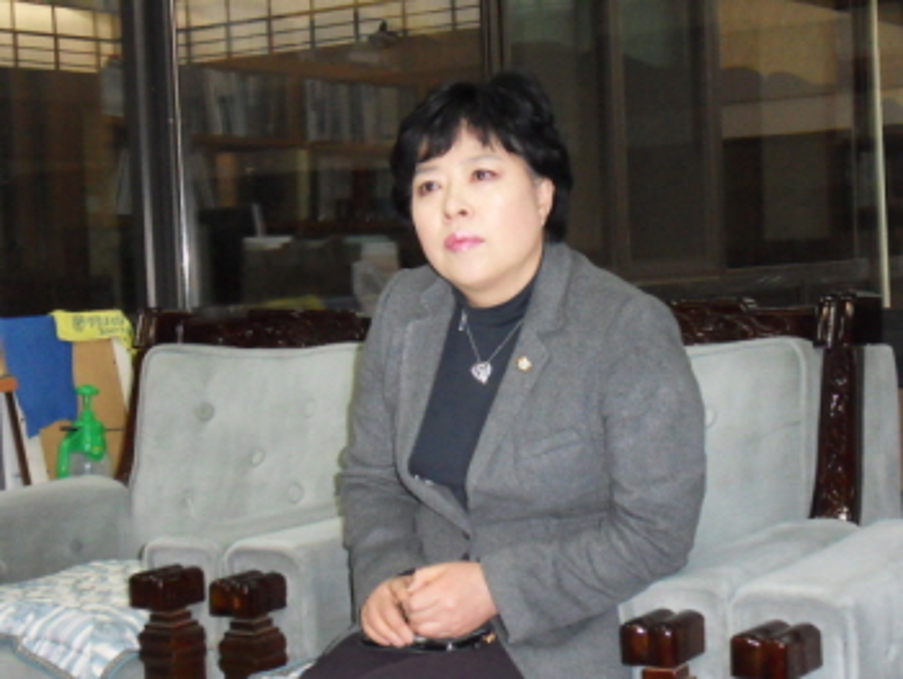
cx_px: 452
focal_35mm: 45
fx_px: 1175
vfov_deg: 32.2
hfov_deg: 42.0
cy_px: 340
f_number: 4.2
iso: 480
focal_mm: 7.9
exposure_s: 1/60
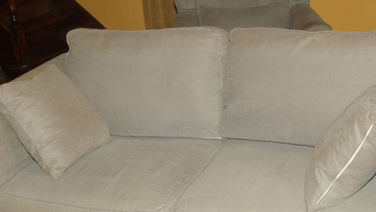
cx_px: 219
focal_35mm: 63
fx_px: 628
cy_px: 169
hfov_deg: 33.2
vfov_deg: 18.9
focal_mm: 28
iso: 400
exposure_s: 1/45
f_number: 5.6
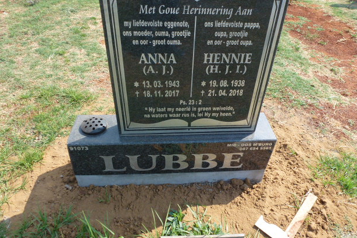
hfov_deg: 69.4
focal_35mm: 26
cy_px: 112
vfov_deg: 49.6
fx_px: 258
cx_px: 183
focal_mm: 4.3
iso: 100
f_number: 4
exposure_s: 1/320
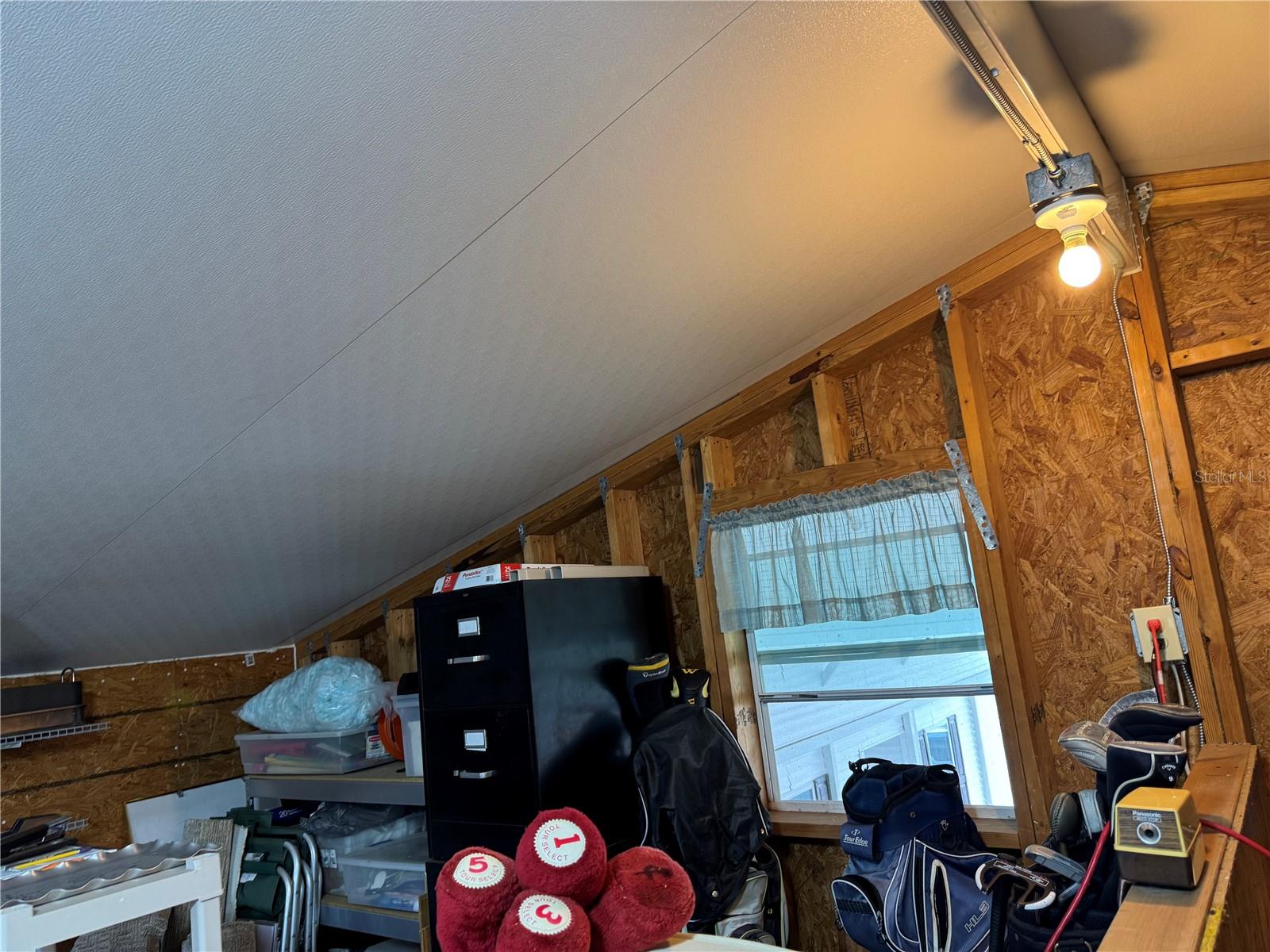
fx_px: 881
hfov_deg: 71.6
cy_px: 476
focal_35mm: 24
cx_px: 635
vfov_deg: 56.8
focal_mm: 6.76
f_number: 1.78
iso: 200
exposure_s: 1/60
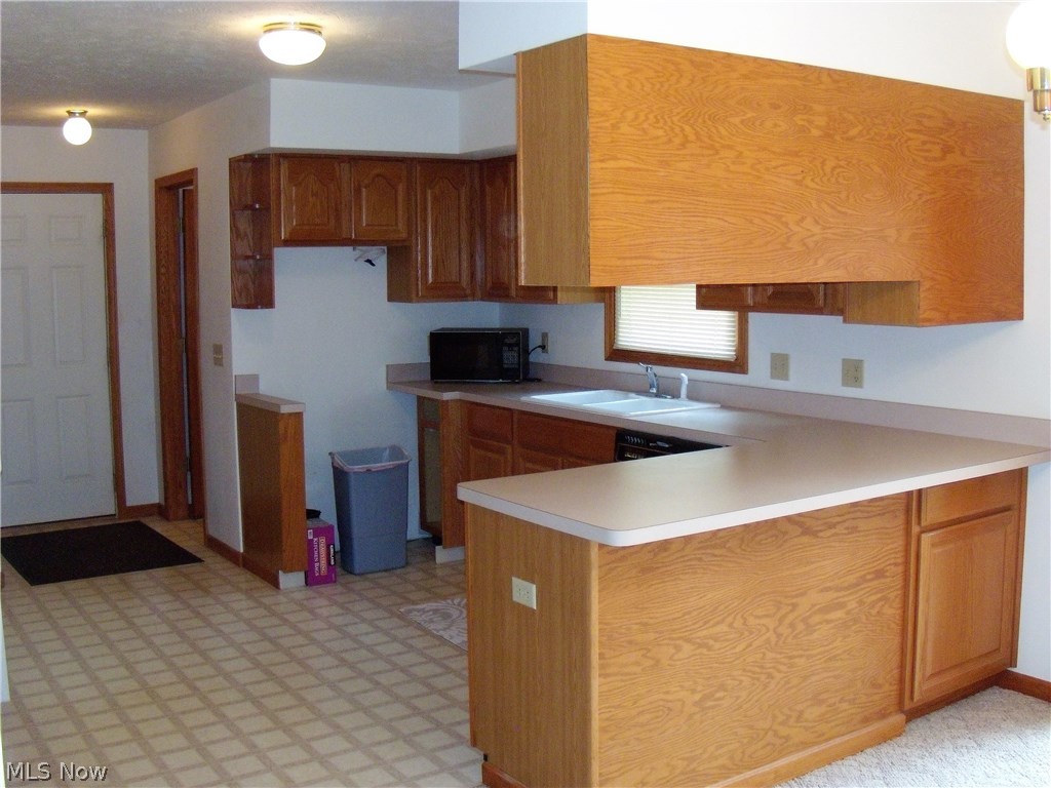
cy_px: 394
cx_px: 526
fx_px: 1093
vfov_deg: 39.7
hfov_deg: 51.4
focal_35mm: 36
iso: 400
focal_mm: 6.4
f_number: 3.6
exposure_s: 1/30
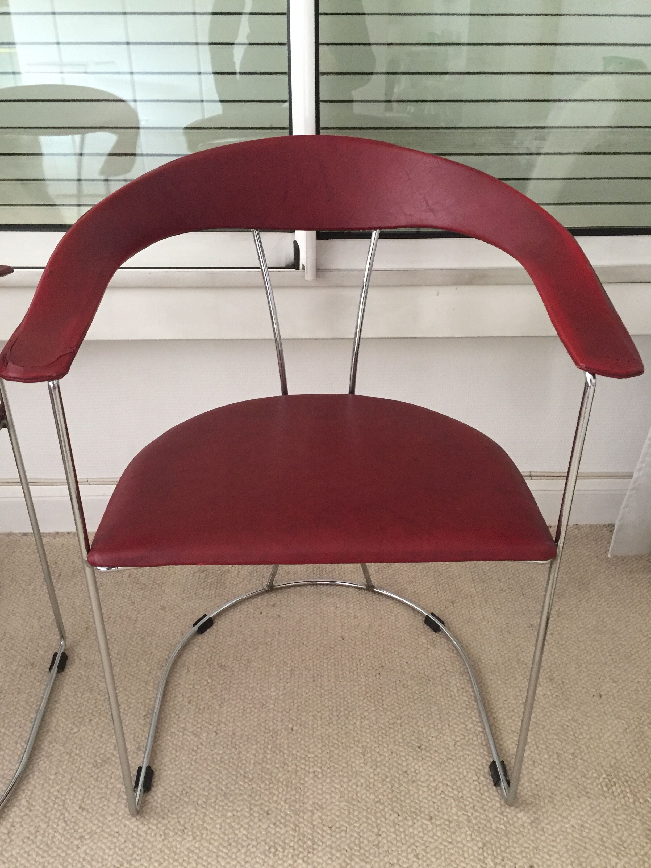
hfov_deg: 48.2
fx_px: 727
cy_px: 434
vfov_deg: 61.7
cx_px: 326
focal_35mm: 29
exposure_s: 1/33
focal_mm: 4.15
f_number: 2.2
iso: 250
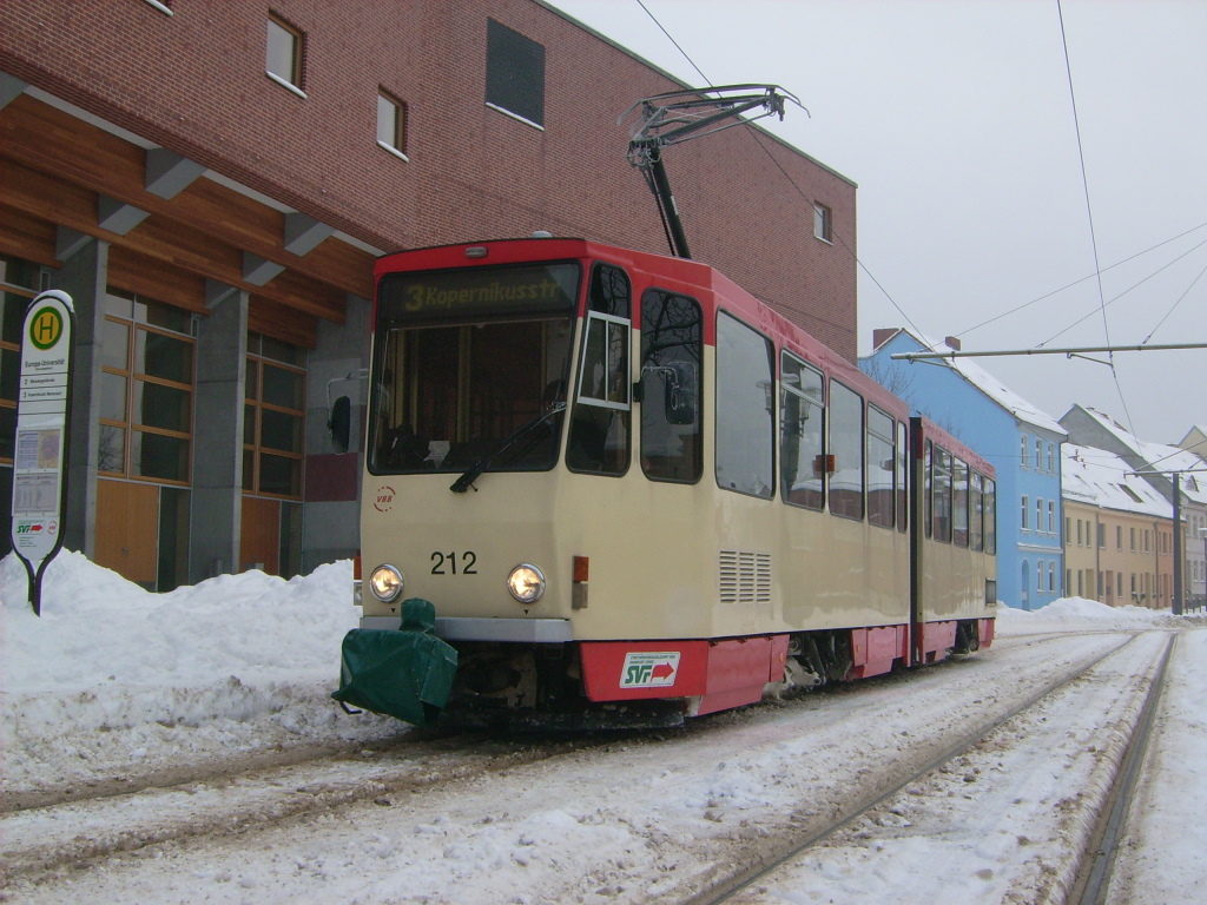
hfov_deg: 42.1
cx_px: 604
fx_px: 1569
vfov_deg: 32.2
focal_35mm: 45
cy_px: 452
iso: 50
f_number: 6.4
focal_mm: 7.53
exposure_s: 1/114
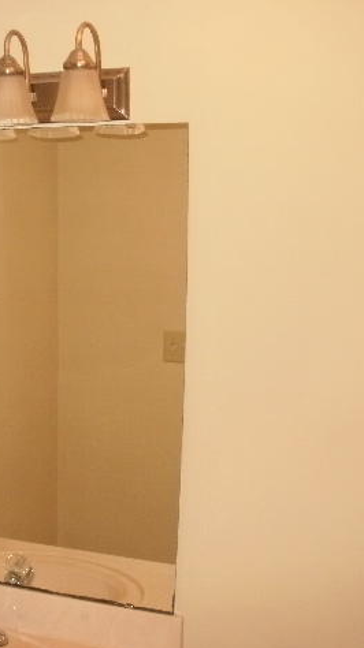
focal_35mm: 53
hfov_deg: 21.8
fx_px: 911
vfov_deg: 39.2
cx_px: 3
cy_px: 327
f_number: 3.5
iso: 125
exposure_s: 1/30
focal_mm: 6.3
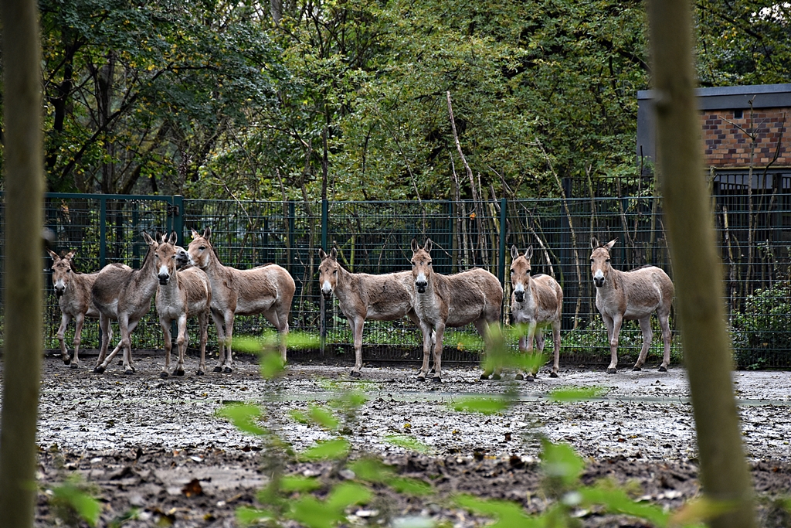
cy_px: 264
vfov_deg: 8.7
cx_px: 396
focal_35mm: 158
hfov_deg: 13.0
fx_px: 3461
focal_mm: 105
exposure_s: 1/250
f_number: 5.6
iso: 400
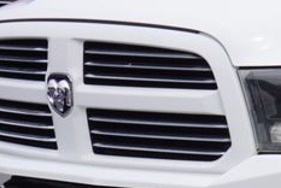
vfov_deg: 6.5
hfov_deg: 9.3
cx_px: 510
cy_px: 151
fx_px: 1649
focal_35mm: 211
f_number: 10
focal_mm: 32
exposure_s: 1/125
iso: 100
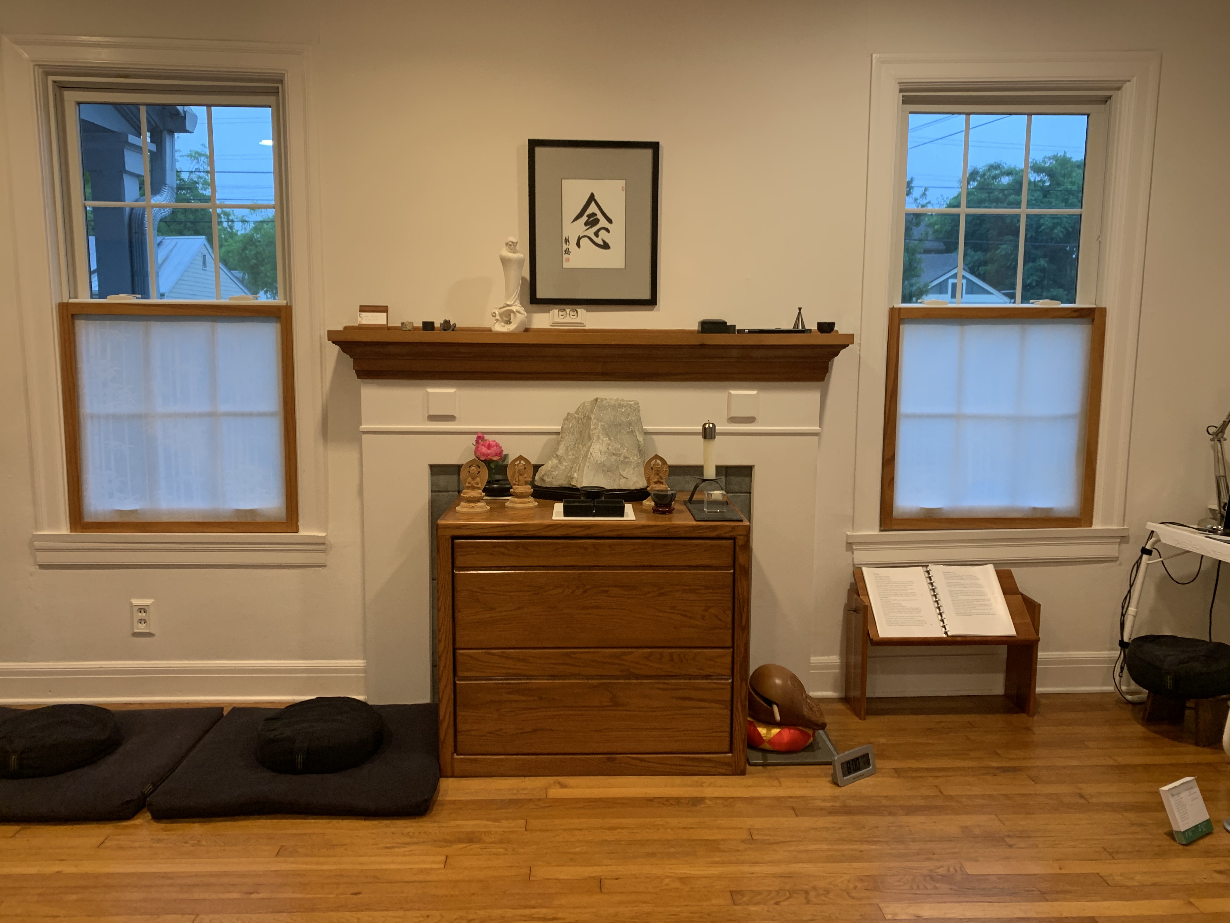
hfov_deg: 67.3
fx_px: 924
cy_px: 462
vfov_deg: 53.1
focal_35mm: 26
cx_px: 615
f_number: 1.8
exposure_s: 1/60
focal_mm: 4.25
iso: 200
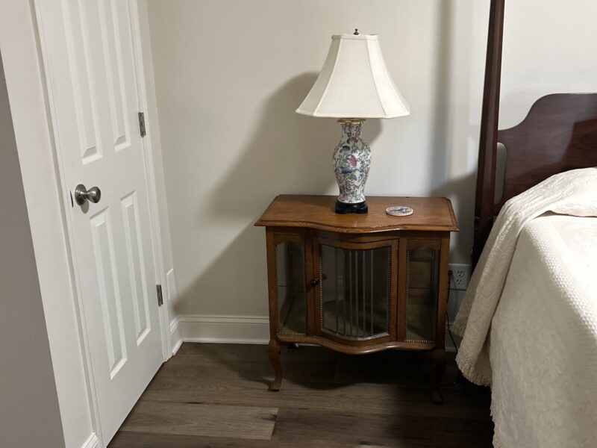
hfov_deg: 67.3
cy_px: 224
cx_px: 298
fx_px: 448
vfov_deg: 53.1
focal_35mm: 26
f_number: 1.5
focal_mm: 5.7
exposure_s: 1/60
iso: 500
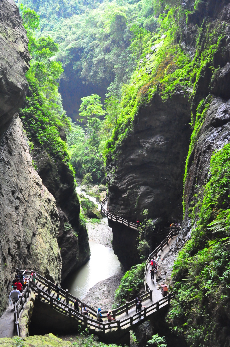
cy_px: 174
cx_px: 115
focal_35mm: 36
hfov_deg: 36.8
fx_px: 346
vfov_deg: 53.2
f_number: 4.5
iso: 3200
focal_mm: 24
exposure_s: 1/500
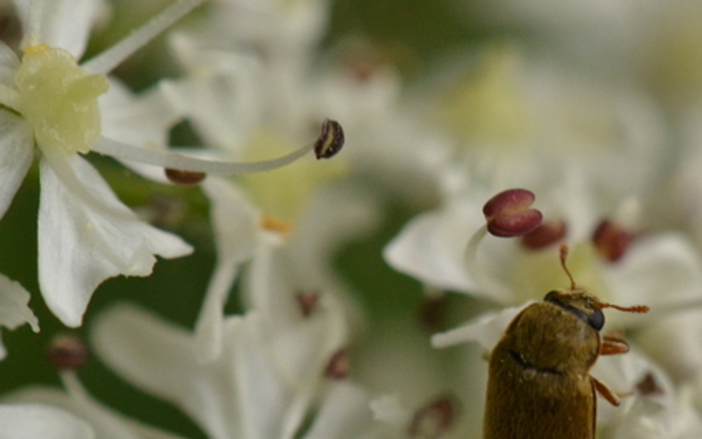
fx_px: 4687
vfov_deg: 5.4
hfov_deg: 8.5
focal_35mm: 245
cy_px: 281
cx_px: 581
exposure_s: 1/250
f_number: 11
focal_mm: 85
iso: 1600
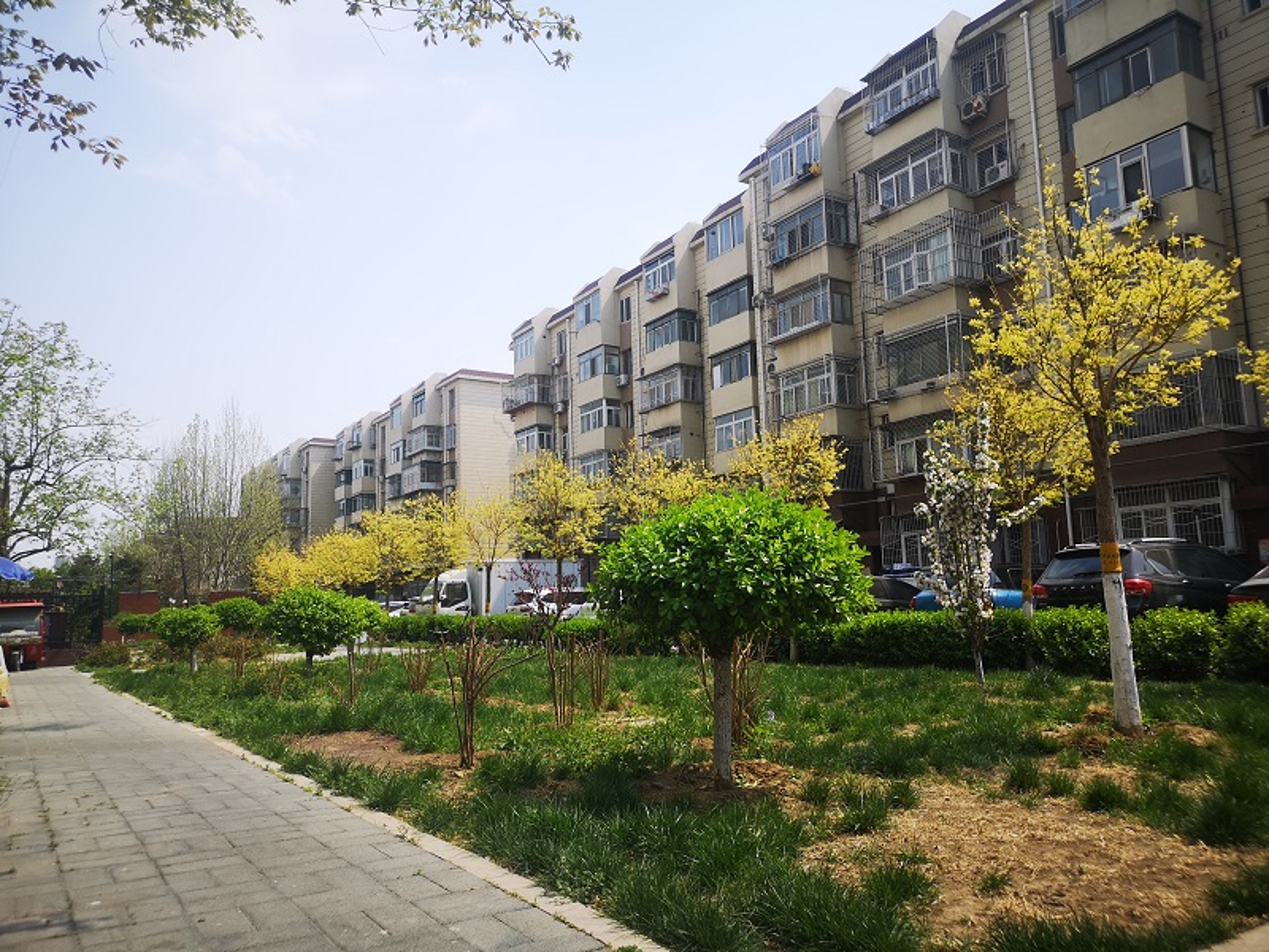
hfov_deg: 65.3
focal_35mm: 27
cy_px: 476
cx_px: 634
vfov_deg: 51.4
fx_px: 990
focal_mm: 5.58
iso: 50
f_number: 1.8
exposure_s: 1/1815
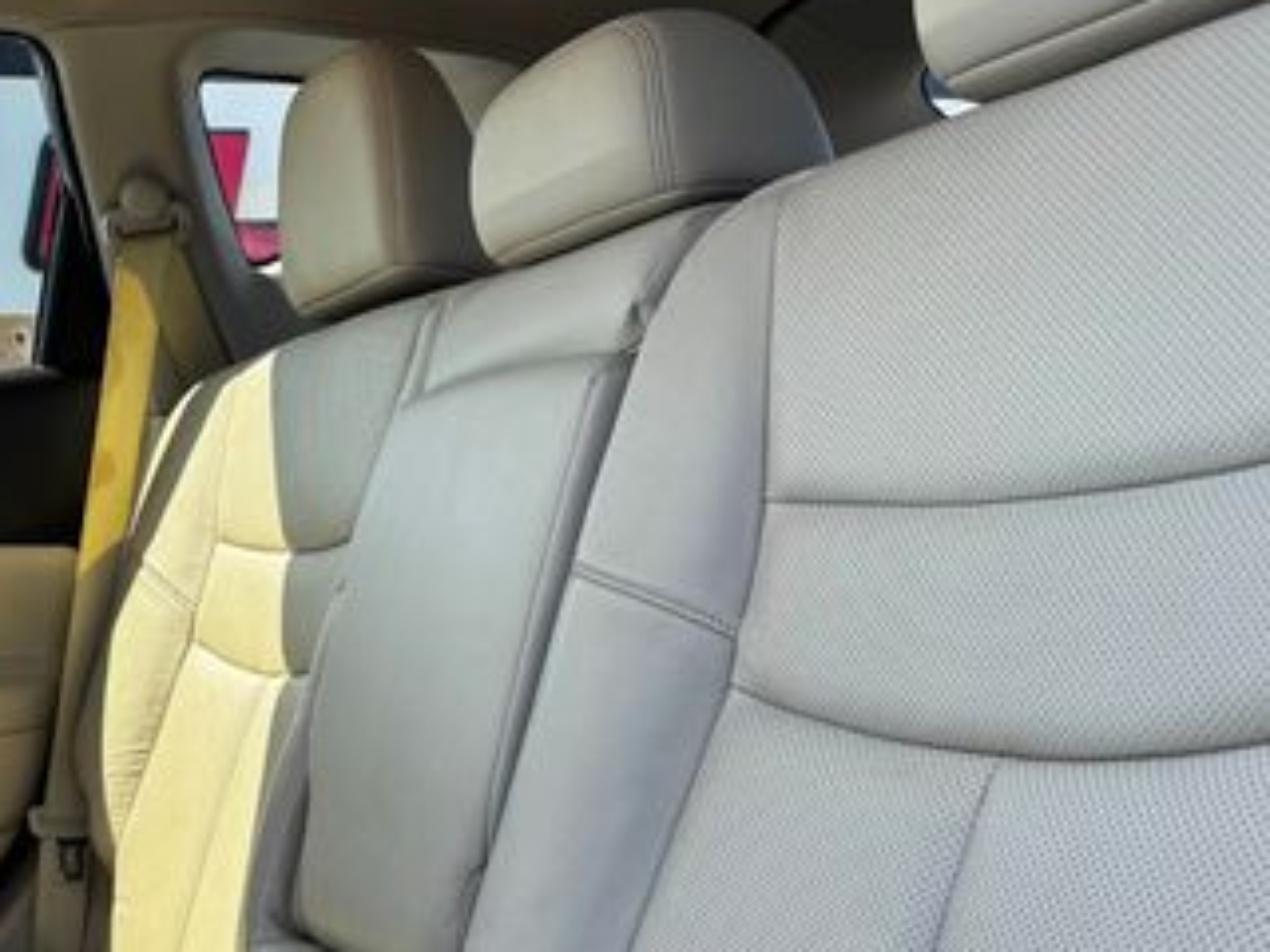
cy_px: 579
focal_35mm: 48
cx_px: 75
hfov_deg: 36.6
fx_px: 1761
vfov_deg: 30.2
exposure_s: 1/412
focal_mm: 6.76
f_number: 1.78
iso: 80
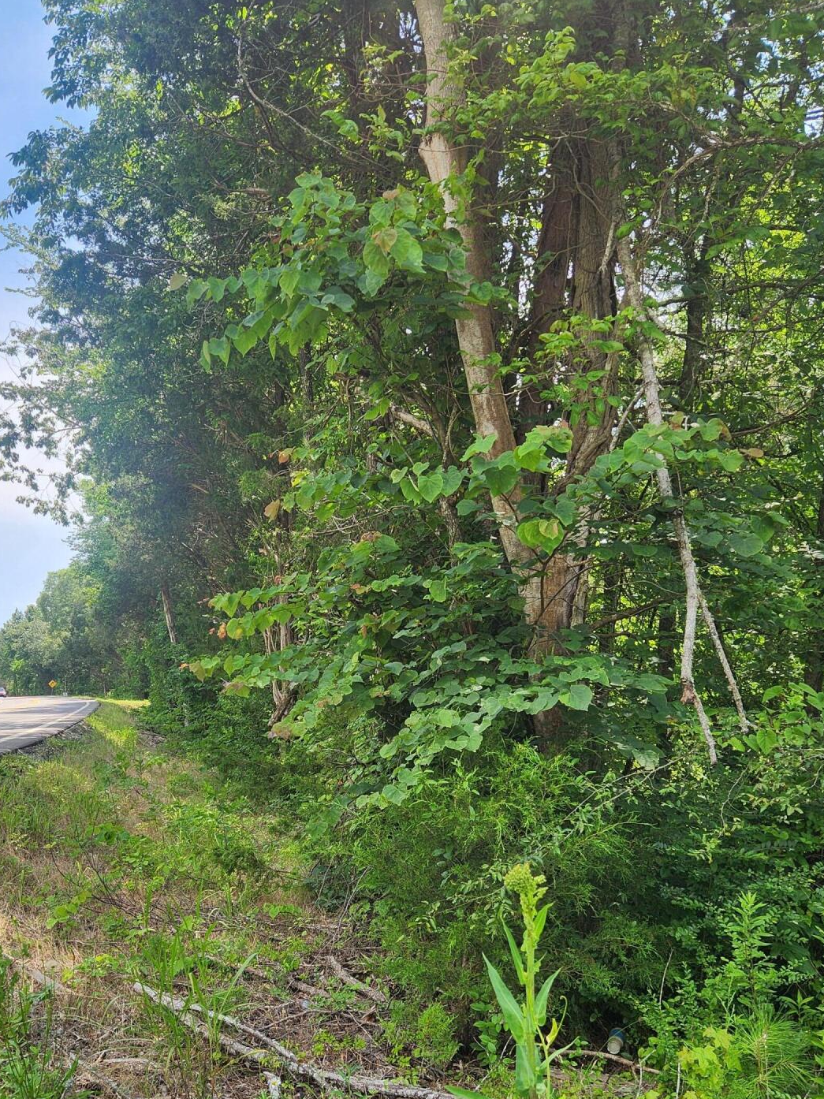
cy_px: 708
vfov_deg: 54.5
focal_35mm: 33
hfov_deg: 42.9
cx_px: 393
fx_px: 1048
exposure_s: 1/621
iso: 20
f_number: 1.8
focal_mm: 5.4
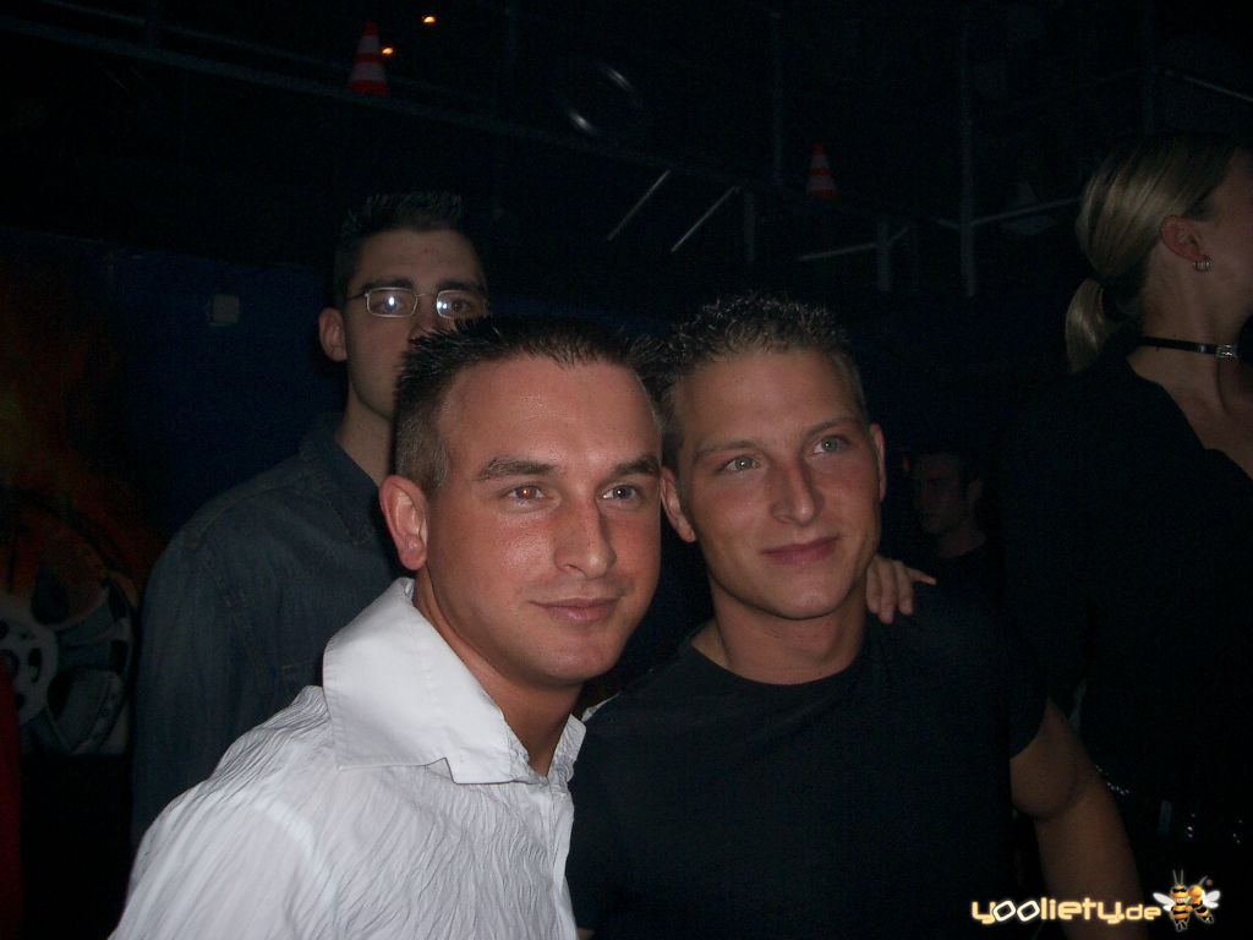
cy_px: 470
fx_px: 1267
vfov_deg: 40.7
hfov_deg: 52.6
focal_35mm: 35
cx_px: 626
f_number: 2.6
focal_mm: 5.8
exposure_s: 1/40
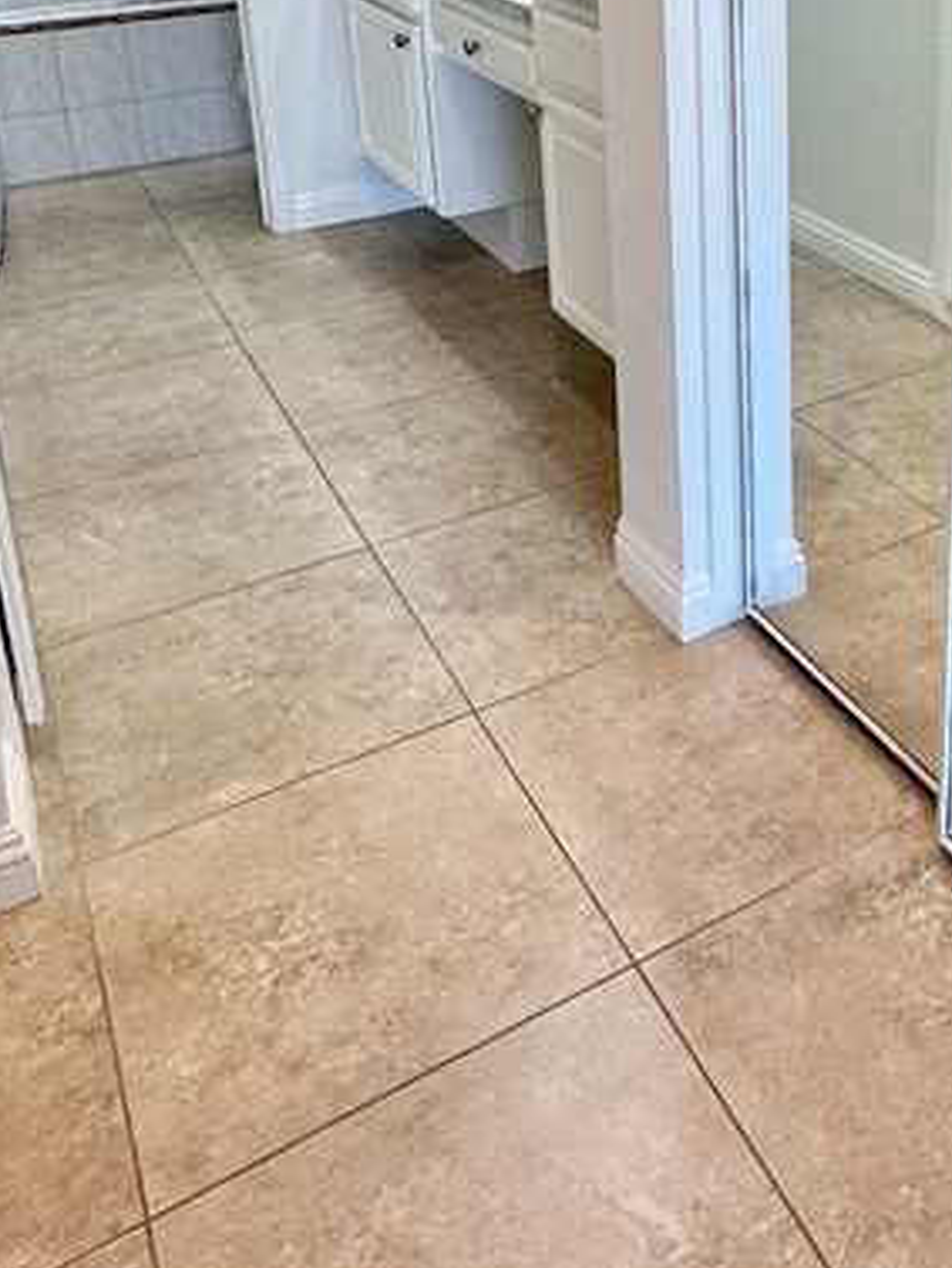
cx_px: 791
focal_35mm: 38
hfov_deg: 36.2
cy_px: 135
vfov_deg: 44.7
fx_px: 1393
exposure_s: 1/120
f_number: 2.2
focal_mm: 2.22
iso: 100
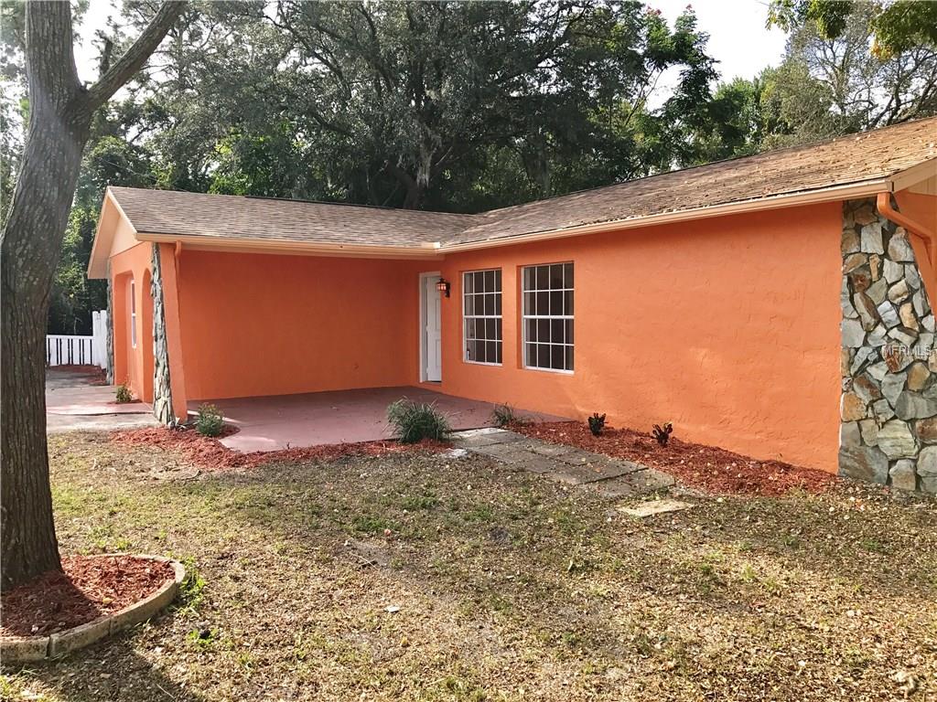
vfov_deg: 49.7
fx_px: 758
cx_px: 468
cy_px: 351
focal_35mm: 28
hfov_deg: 63.4
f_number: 1.8
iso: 20
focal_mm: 3.99
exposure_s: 1/665
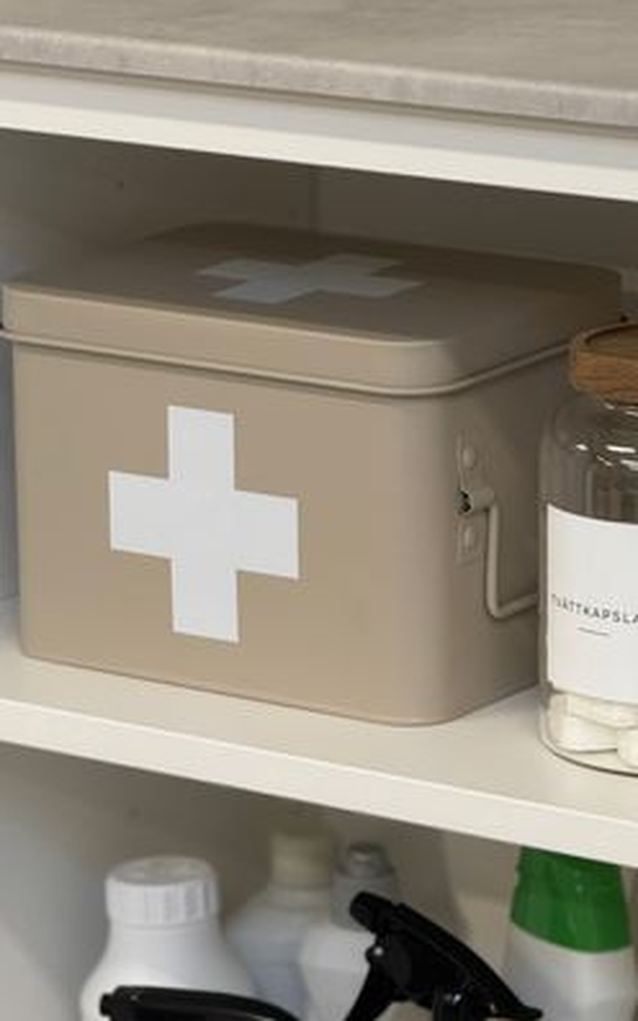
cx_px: 304
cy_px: 512
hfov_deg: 10.2
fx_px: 3562
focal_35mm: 128
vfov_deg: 16.3
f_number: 2.8
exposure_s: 1/100
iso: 320
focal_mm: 15.66
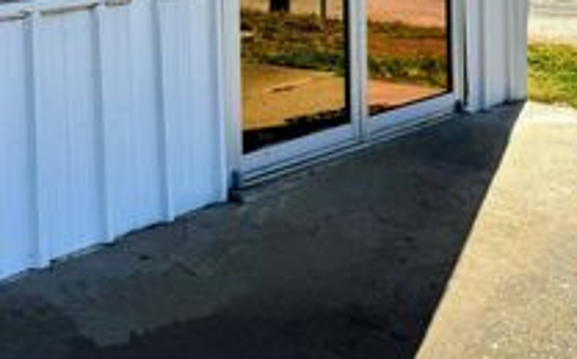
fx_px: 958
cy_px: -90
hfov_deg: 33.3
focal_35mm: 61
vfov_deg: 19.7
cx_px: 202
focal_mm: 6.76
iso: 100
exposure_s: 1/3759
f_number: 1.78
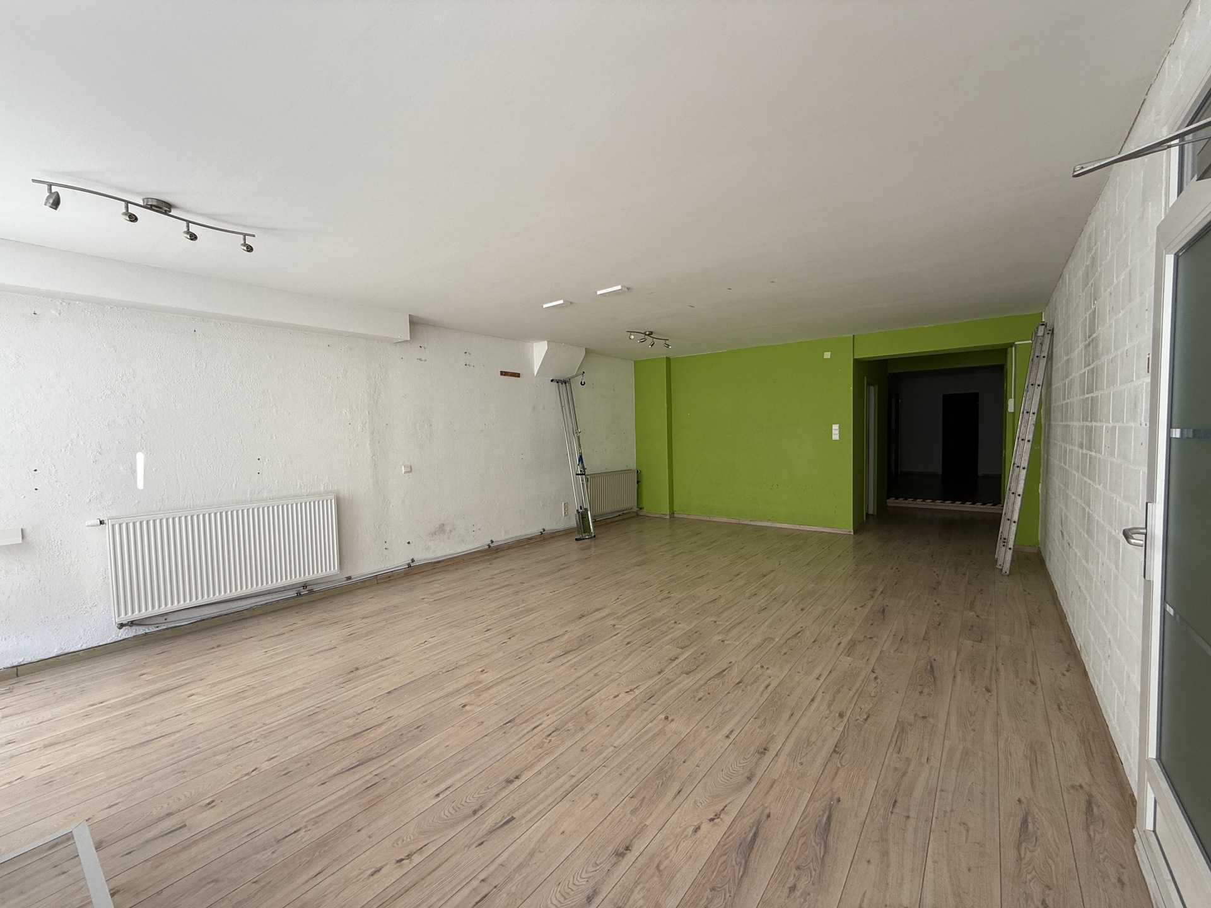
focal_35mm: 14
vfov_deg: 85.7
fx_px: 490
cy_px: 454
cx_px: 606
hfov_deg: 102.1
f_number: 2.2
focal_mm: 2.22
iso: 50
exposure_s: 1/112
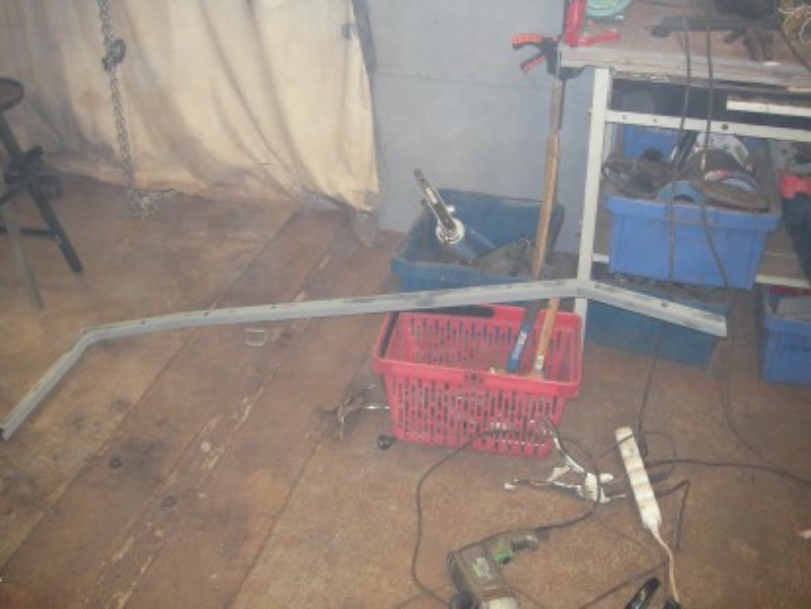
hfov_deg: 49.0
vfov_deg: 37.7
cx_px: 406
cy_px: 304
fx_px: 891
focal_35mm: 38
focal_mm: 6.3
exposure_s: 1/30
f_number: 3.3
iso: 200
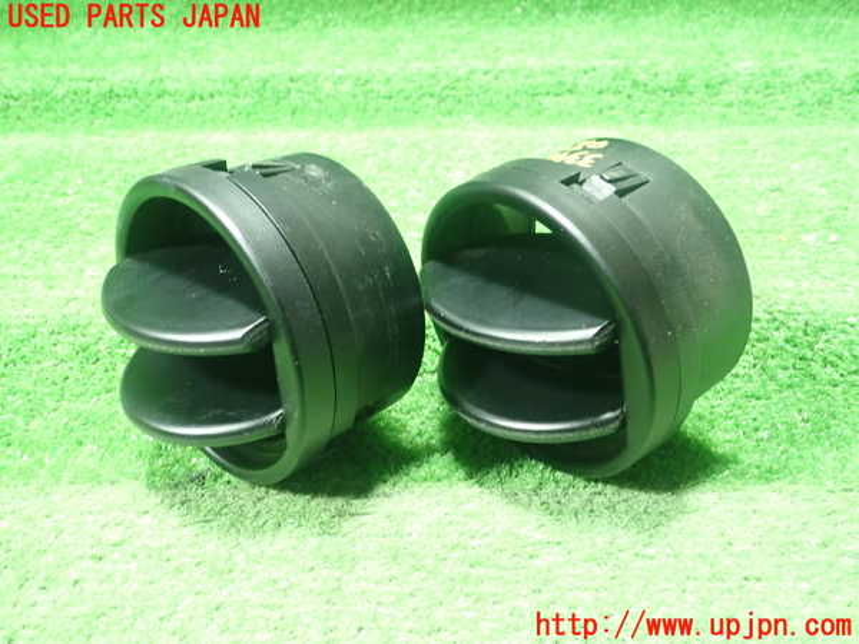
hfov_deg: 60.0
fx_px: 744
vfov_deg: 46.8
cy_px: 322
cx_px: 430
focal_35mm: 30
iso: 800
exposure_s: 1/40
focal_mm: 5.5
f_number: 2.3
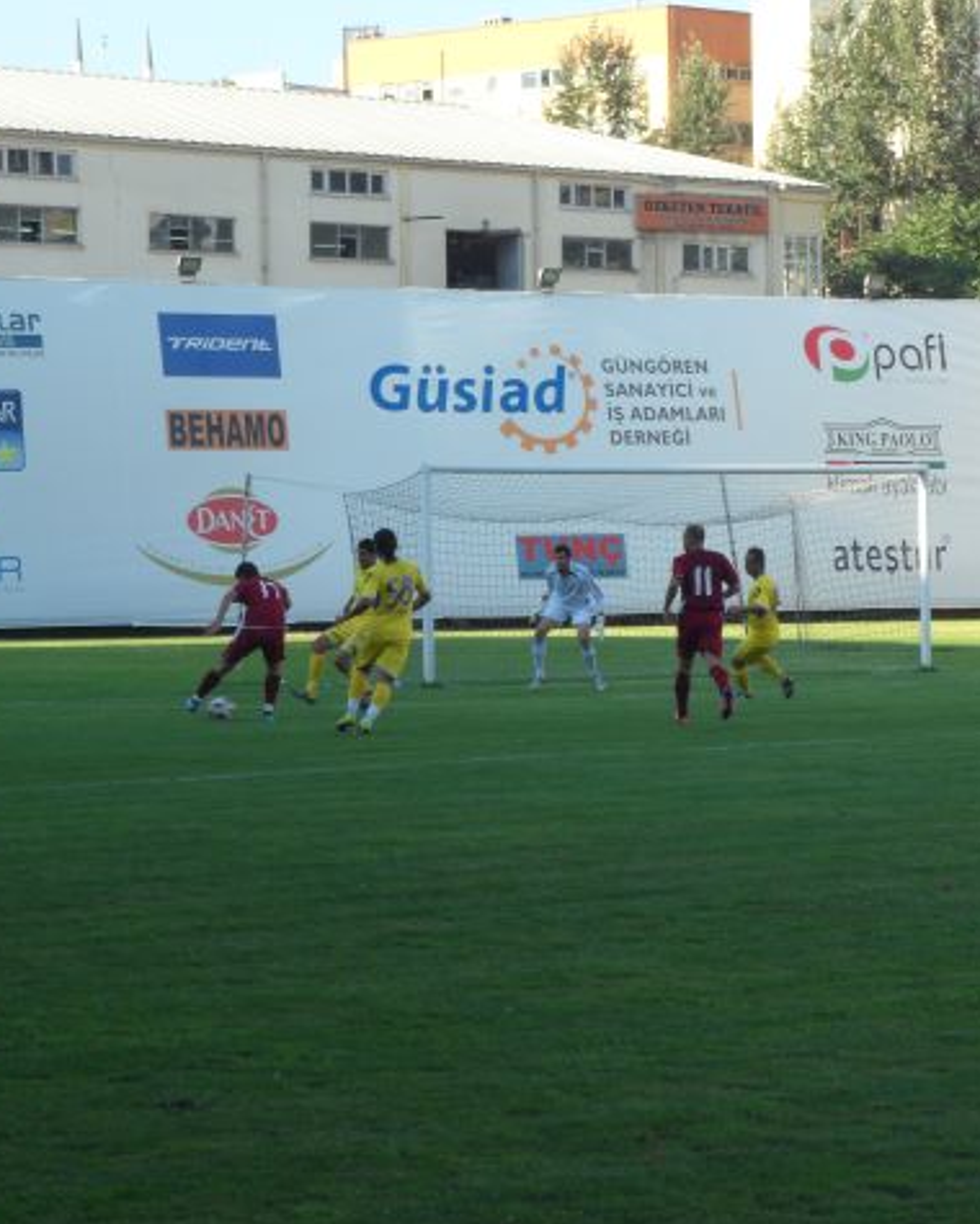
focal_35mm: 142
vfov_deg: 13.6
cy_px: 616
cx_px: 624
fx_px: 5148
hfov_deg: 10.9
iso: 80
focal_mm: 19.6
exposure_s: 1/180
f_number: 5
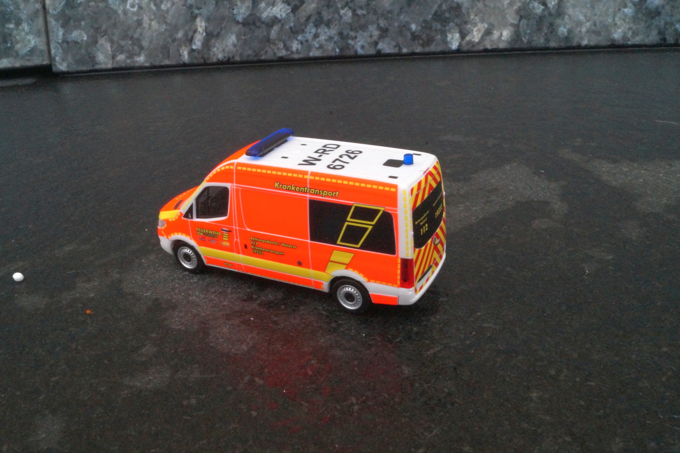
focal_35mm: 36
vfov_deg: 36.8
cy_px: 226
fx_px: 680
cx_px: 340
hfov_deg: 53.2
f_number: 25
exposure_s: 1/60
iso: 2000
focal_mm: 24
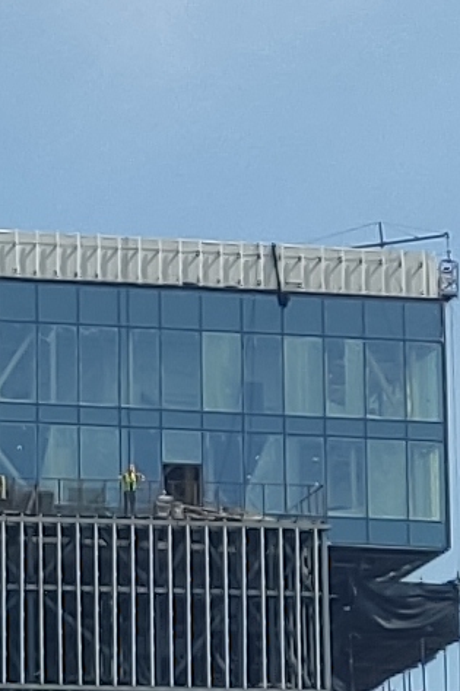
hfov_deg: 6.0
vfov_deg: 9.3
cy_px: 698
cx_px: -562
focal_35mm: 220
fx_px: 4219
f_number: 1.79
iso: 50
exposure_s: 1/1514
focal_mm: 4.71
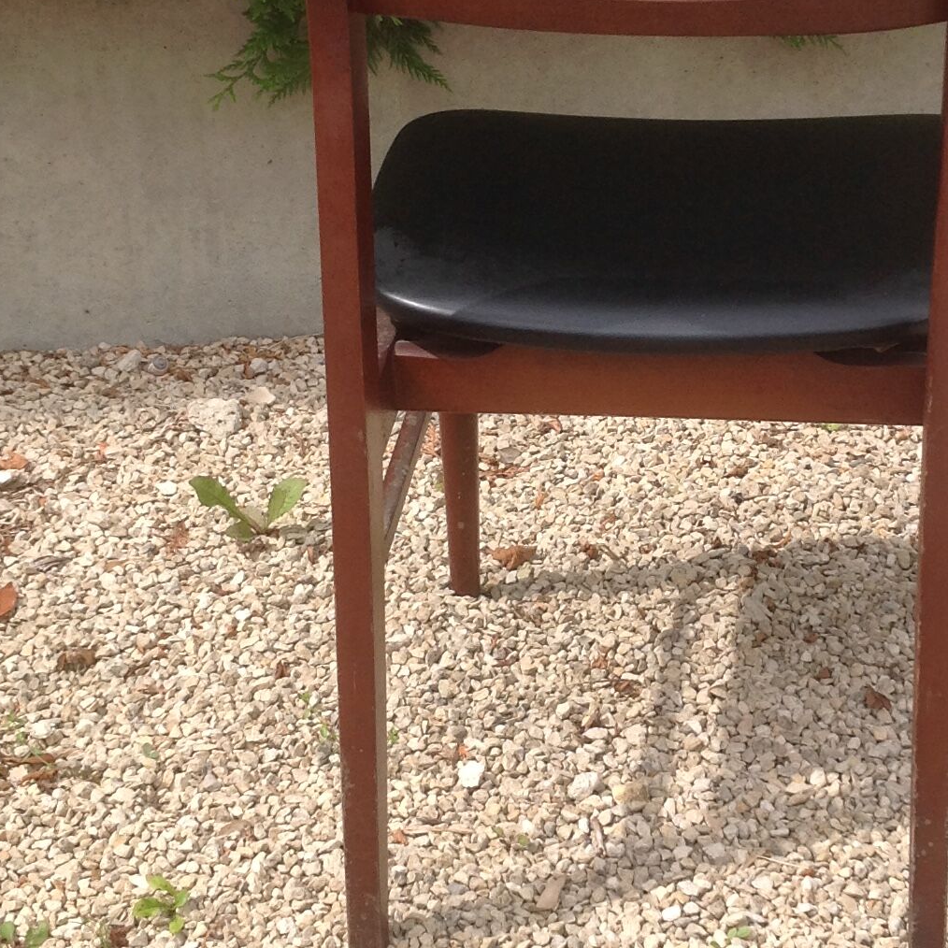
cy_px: 365
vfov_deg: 21.9
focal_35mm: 79
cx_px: 596
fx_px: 2448
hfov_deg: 21.9
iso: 50
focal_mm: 4.28
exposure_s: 1/1080
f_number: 2.4
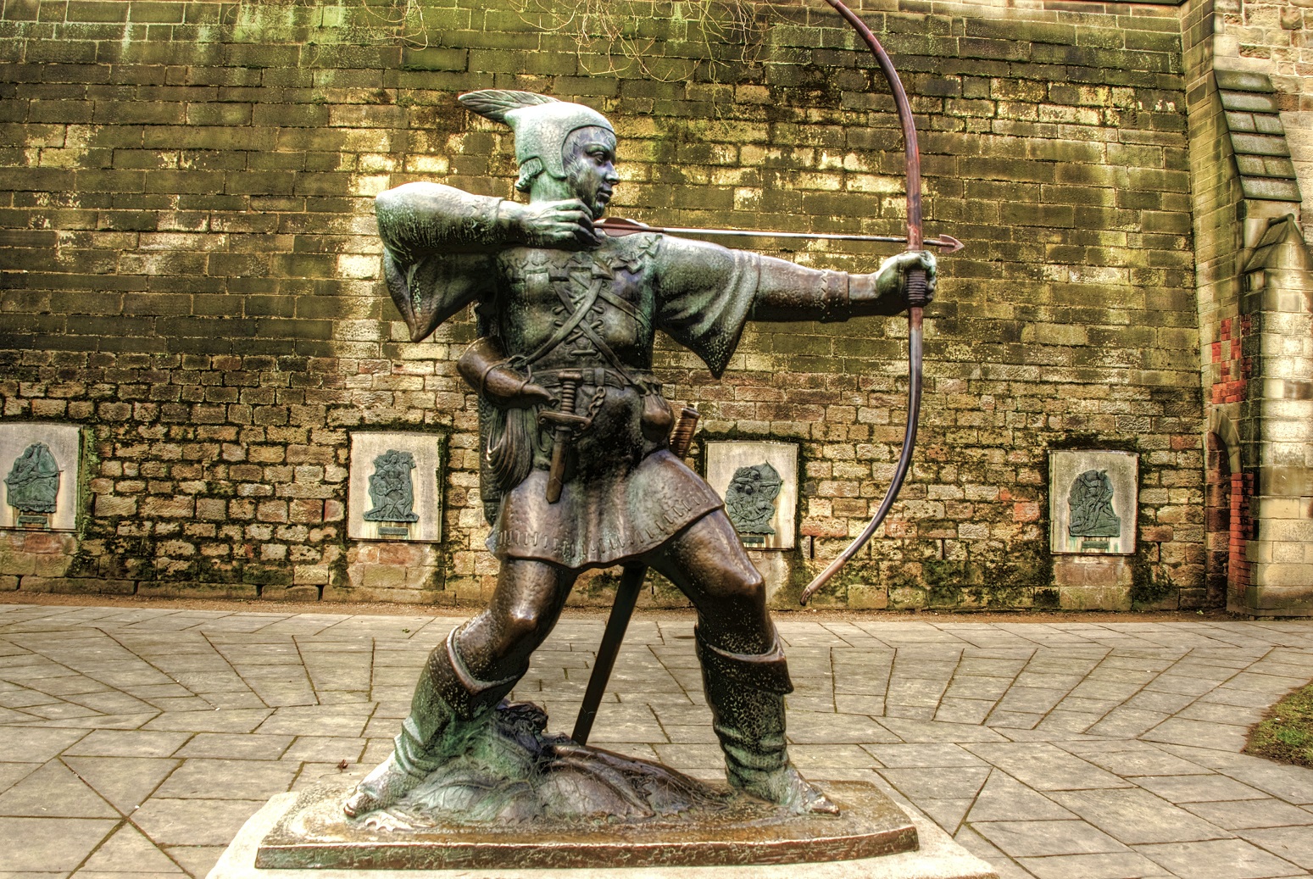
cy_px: 440
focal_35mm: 27
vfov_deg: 48.1
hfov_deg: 67.3
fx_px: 986
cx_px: 656
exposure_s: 1/30
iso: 100
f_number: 5
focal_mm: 18
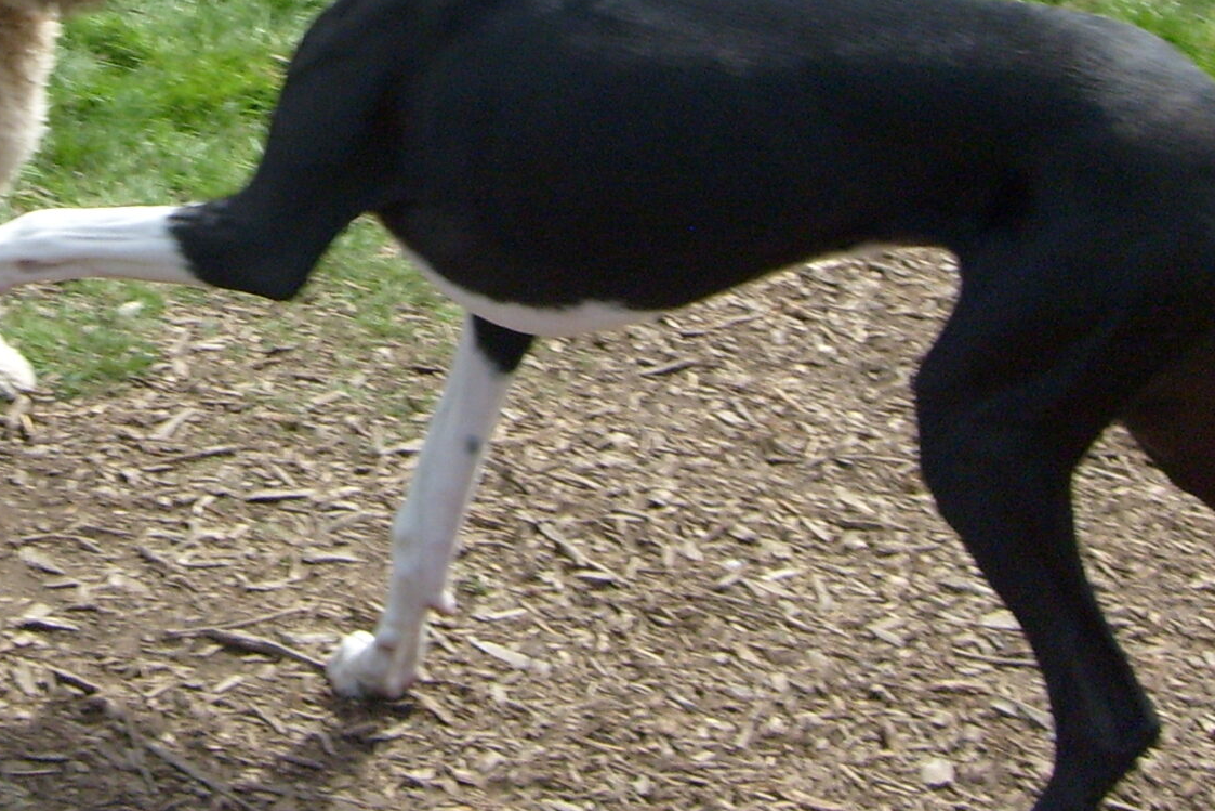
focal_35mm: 83
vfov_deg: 16.0
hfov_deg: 24.1
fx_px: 2801
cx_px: 228
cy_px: -63
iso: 80
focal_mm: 5.8
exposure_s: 1/125
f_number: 7.1
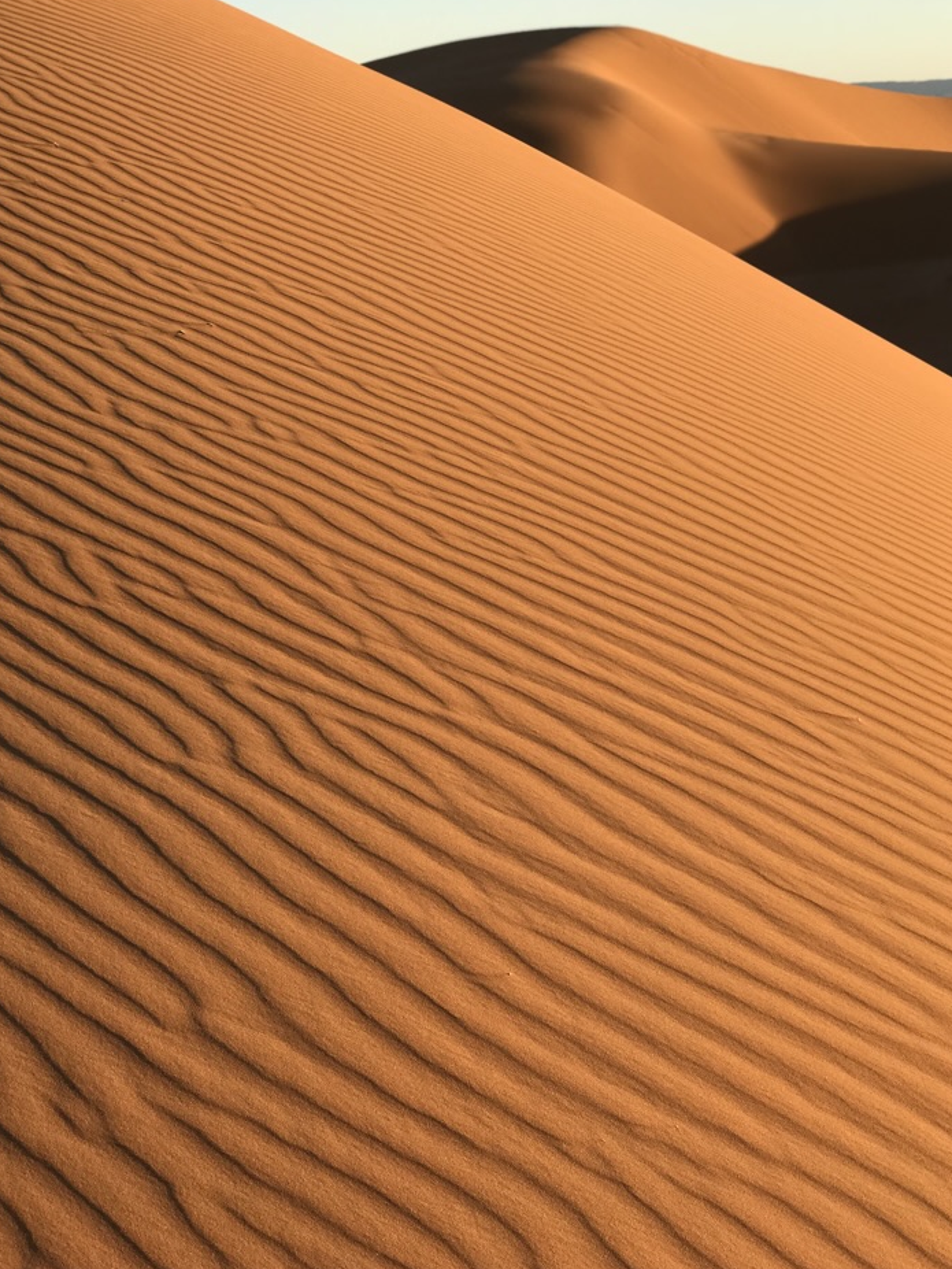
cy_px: 593
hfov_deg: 23.3
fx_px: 2309
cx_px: 486
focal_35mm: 63
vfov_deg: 30.7
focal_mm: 6.6
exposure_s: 1/329
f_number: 2.8
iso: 20
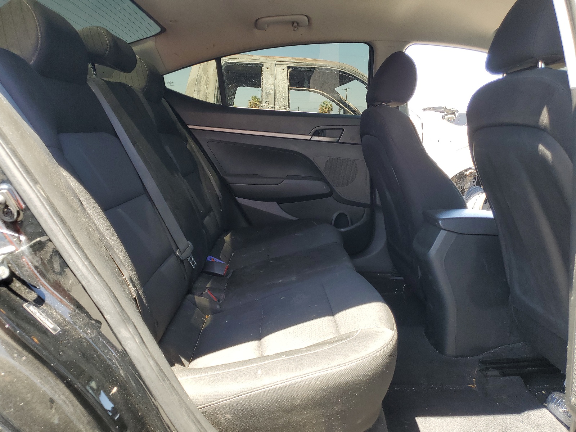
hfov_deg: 67.3
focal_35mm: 26
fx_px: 433
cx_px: 288
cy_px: 216
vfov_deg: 53.1
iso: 50
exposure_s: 1/169
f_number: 1.5
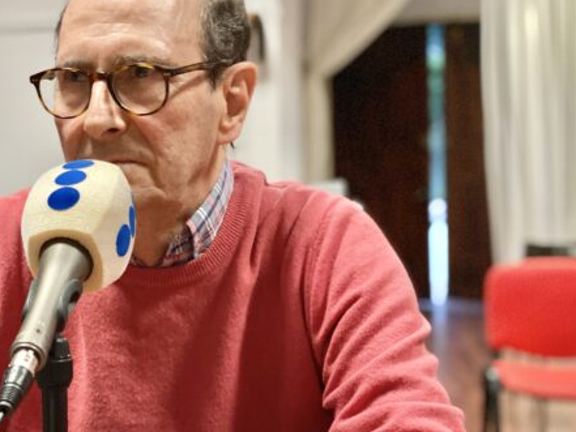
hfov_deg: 23.6
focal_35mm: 82
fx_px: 1365
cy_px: 251
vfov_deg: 18.0
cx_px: 148
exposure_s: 1/33
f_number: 2
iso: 400
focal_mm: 6
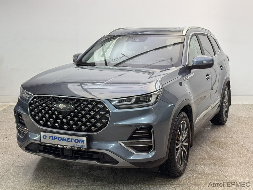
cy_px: 95
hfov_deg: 39.7
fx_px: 351
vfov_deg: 30.3
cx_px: 126
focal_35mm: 48
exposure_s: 1/50
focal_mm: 6.76
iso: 64
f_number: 1.78
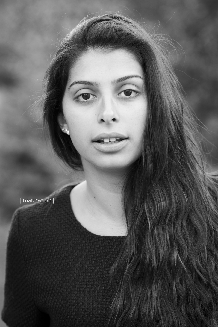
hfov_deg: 10.8
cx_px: 109
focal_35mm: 128
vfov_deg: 16.1
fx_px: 1158
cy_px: 164
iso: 250
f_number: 2.8
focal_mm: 85
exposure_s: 1/80
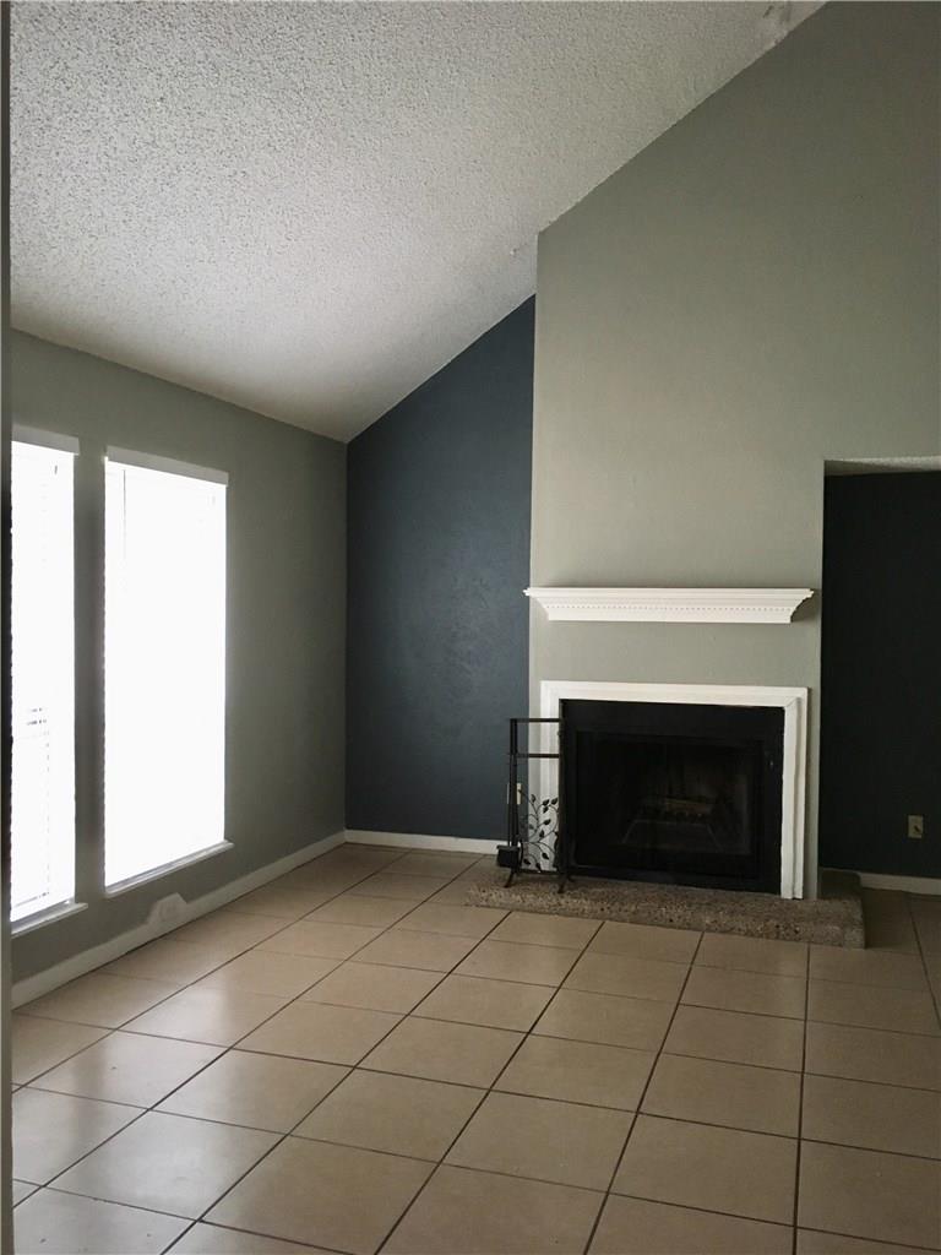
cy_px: 628
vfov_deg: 61.7
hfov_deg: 48.2
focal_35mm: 29
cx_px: 470
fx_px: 1051
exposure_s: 1/15
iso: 200
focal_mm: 4.15
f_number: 2.2
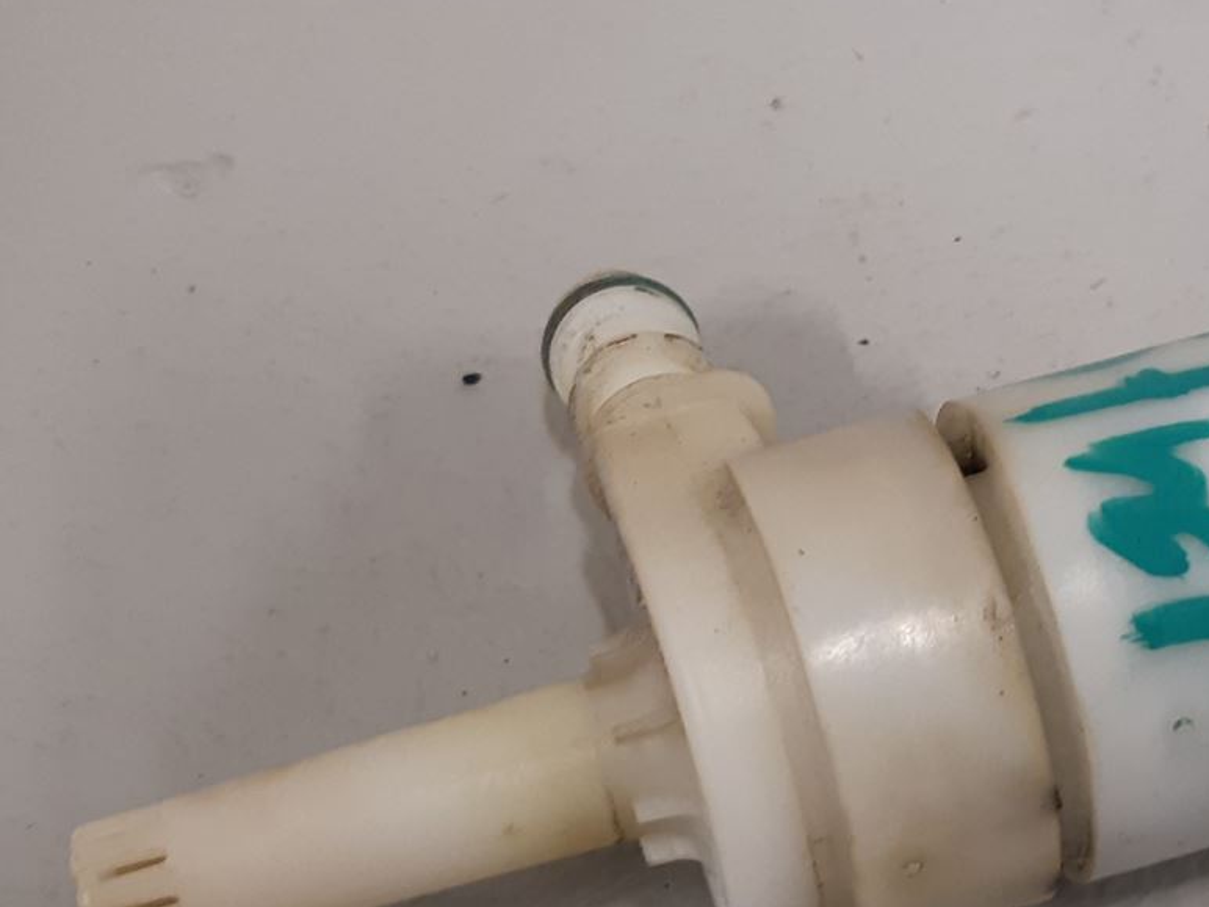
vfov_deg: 21.3
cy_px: 584
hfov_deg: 27.6
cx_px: 977
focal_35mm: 69
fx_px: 2410
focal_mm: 3.93
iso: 125
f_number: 1.7
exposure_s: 1/50
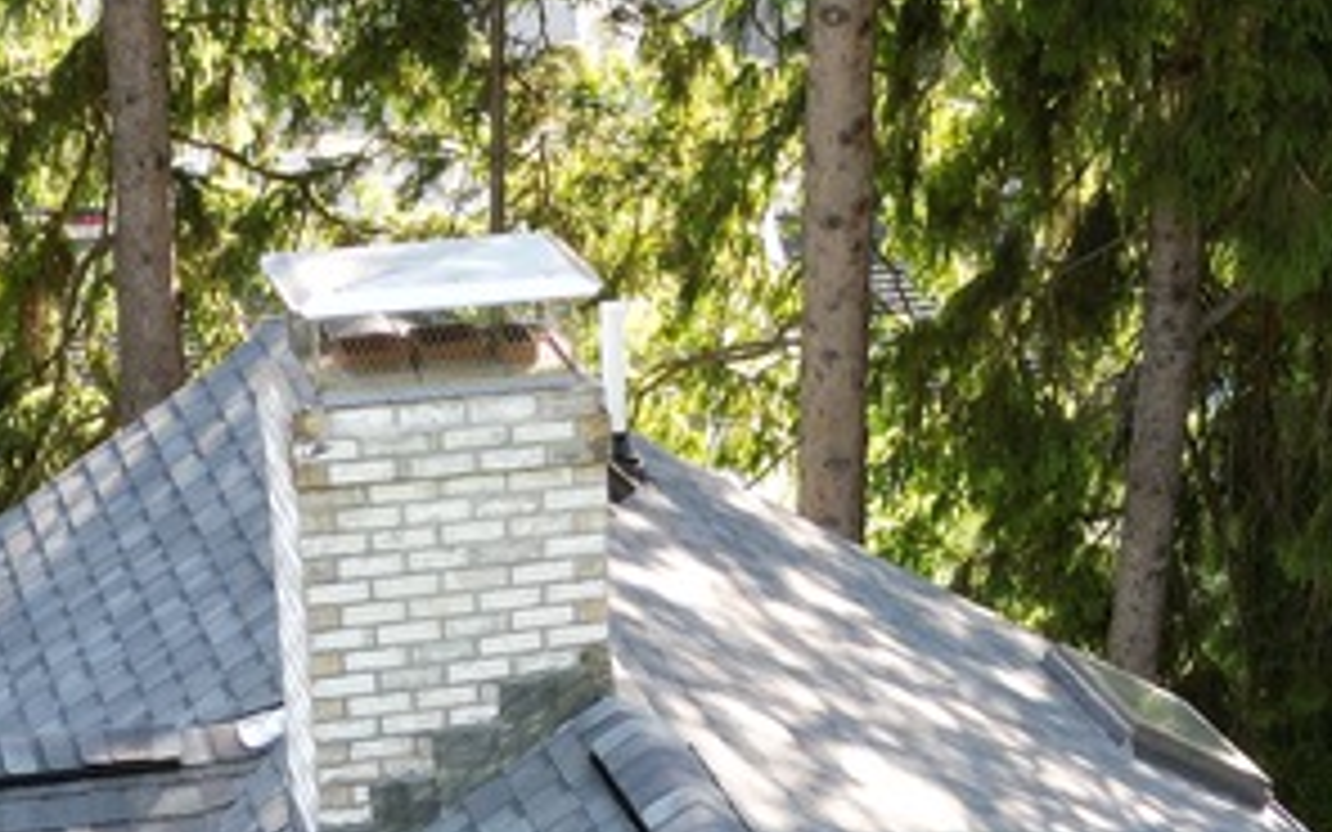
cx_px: 644
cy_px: 1430
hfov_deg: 23.6
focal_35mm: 88
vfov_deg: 13.5
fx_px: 3195
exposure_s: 1/180
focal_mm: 6.72
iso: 120
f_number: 1.7
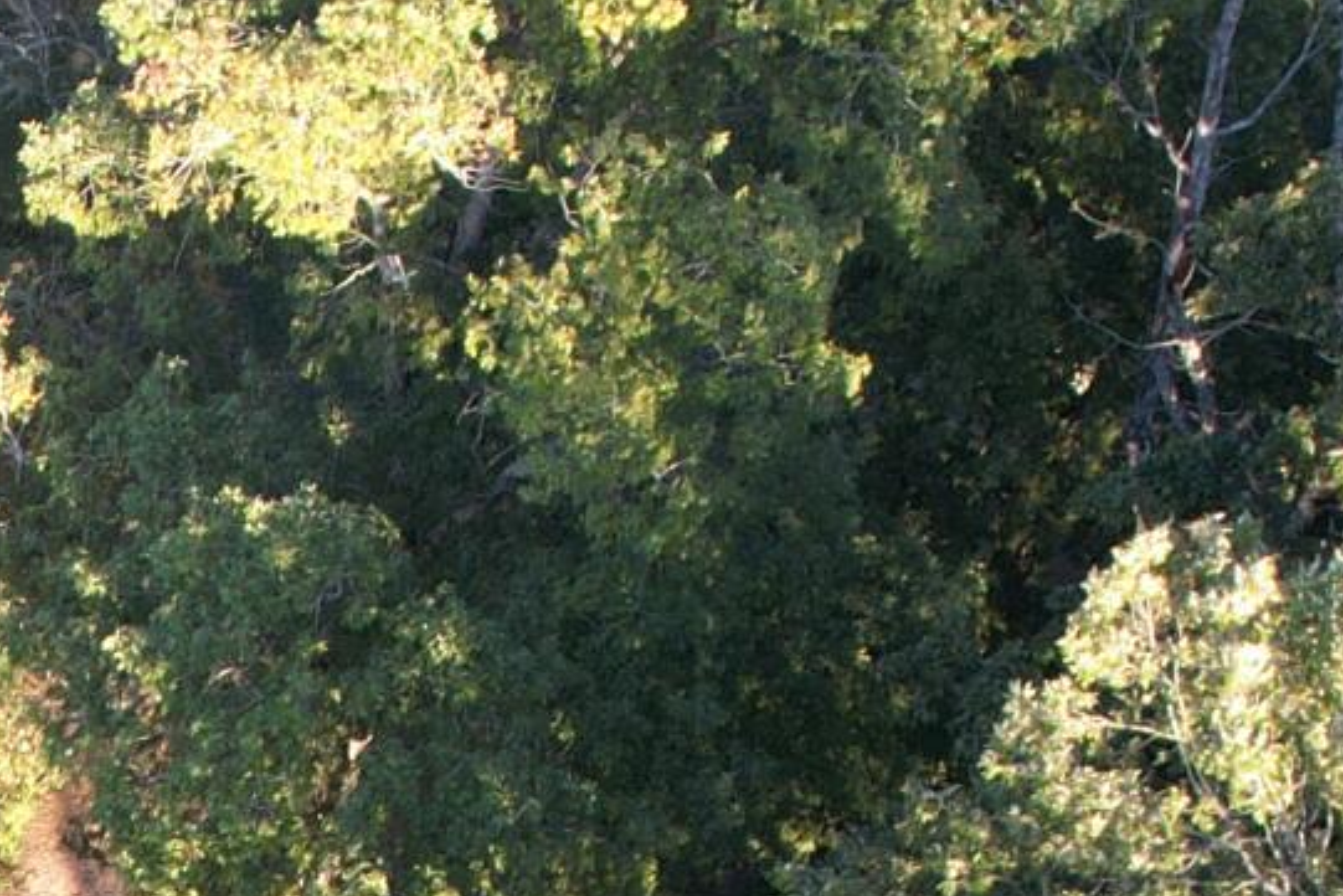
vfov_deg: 9.9
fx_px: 4552
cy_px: 2162
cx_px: -953
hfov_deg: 14.9
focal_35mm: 122
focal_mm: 8.38
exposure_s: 1/200
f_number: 2.8
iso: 110
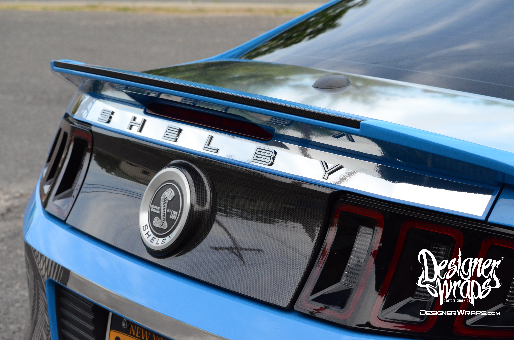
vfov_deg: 16.5
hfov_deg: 24.7
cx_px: 257
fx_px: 1175
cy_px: 170
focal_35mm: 82
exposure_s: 1/1000
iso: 2000
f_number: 7.1
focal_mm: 55
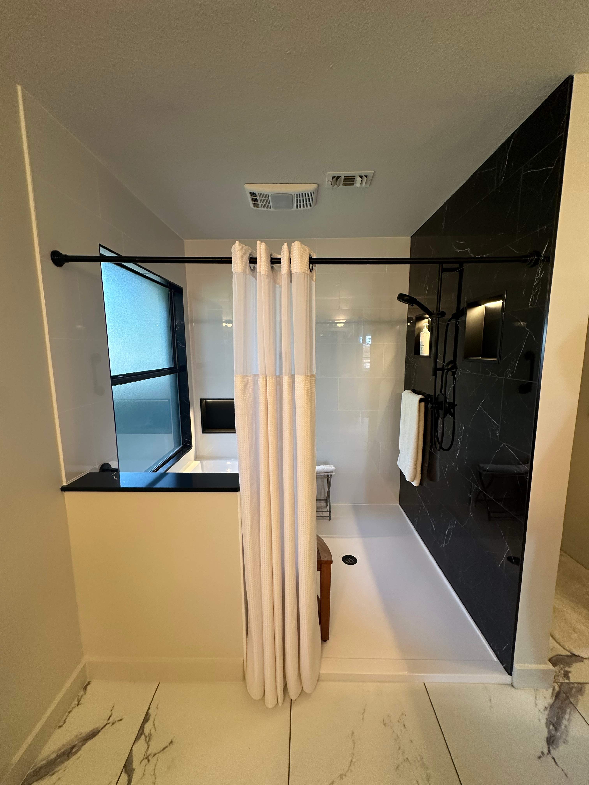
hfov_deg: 85.7
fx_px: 318
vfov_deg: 102.1
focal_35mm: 14
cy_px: 392
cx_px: 294
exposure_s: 1/60
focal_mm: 2.22
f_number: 2.2
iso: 200
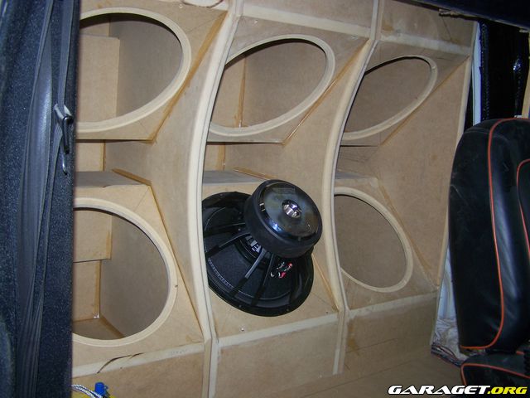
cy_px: 199
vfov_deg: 37.7
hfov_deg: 49.0
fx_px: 582
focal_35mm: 38
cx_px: 265
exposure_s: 1/60
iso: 80
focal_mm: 6.3
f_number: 2.8
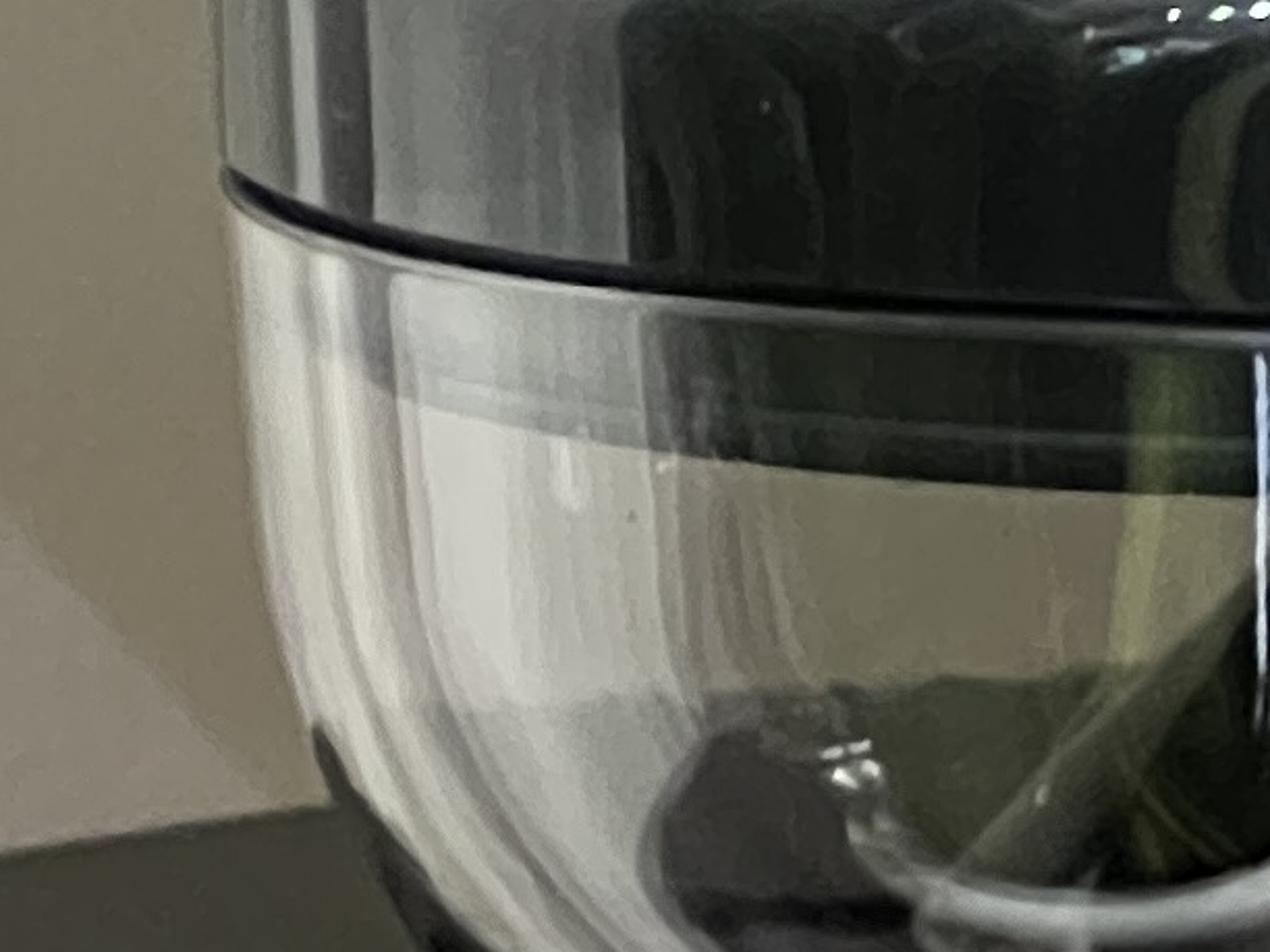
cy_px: 1910
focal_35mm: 507
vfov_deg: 2.9
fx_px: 18601
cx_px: 3546
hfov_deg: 3.8
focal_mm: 9
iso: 800
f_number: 2.8
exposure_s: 1/50
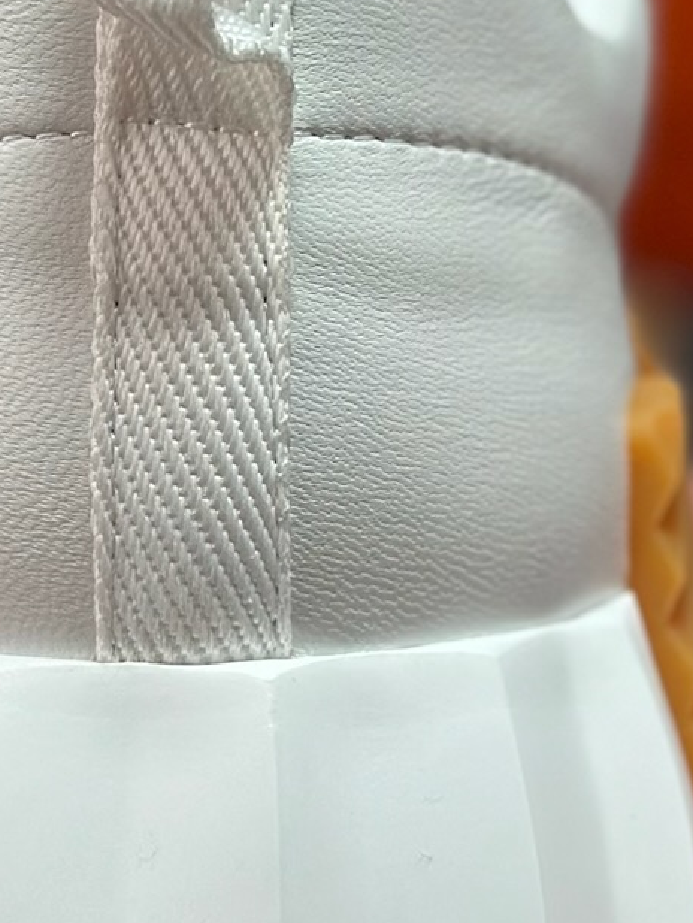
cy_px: 294
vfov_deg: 12.4
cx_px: 208
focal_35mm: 159
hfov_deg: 9.3
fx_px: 4241
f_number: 1.78
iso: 80
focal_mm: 6.86
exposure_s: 1/1157
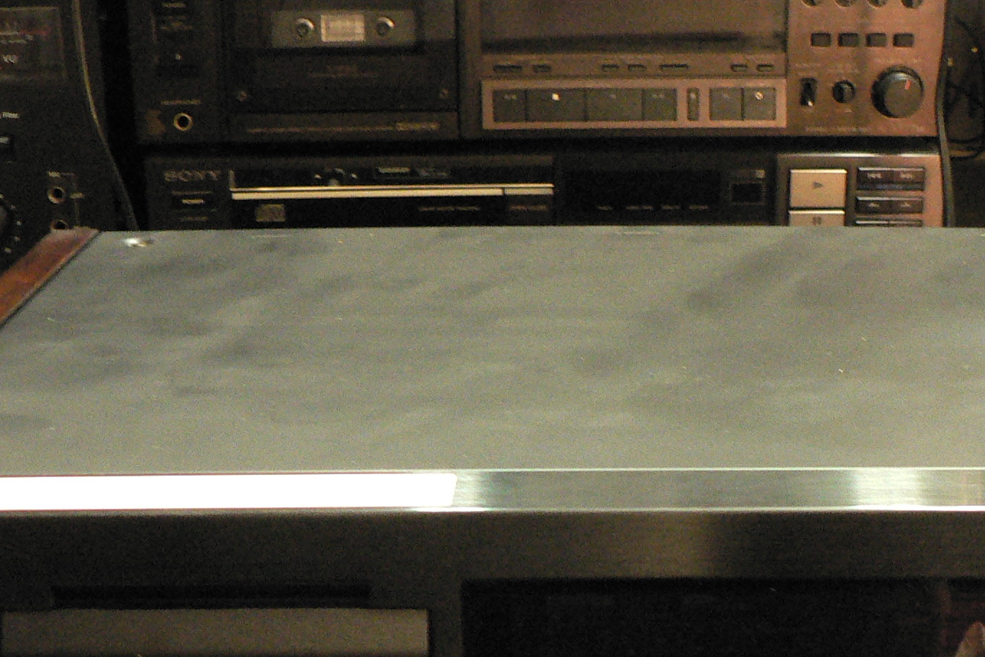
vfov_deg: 19.2
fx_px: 1915
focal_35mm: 70
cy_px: 574
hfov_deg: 28.6
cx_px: 658
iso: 400
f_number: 2.8
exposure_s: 1/10
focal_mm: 6
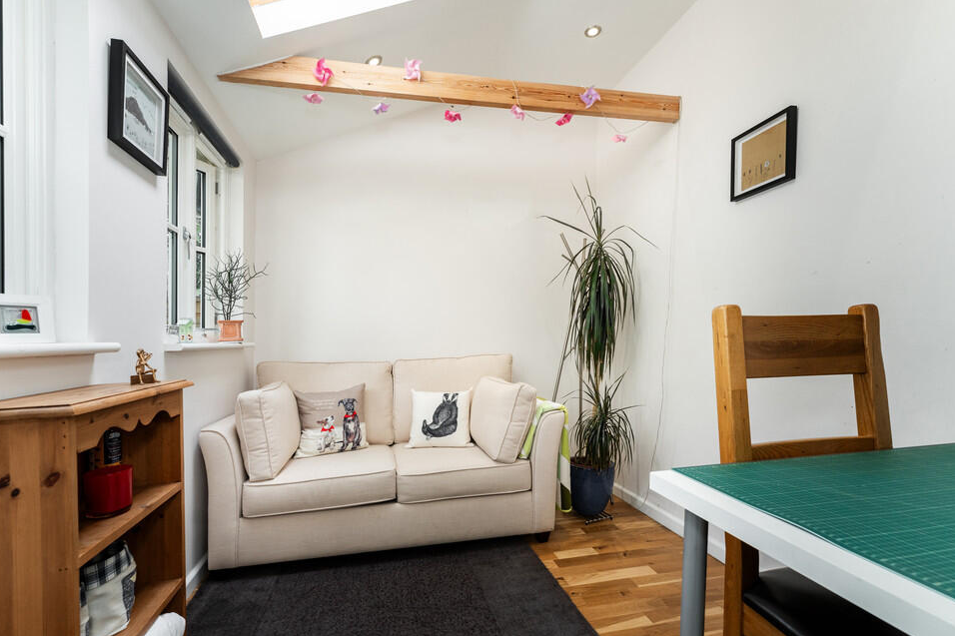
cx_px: 449
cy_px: 316
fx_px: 398
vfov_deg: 77.3
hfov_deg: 100.3
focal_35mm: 15
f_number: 6.3
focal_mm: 14
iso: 800
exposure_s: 1/160
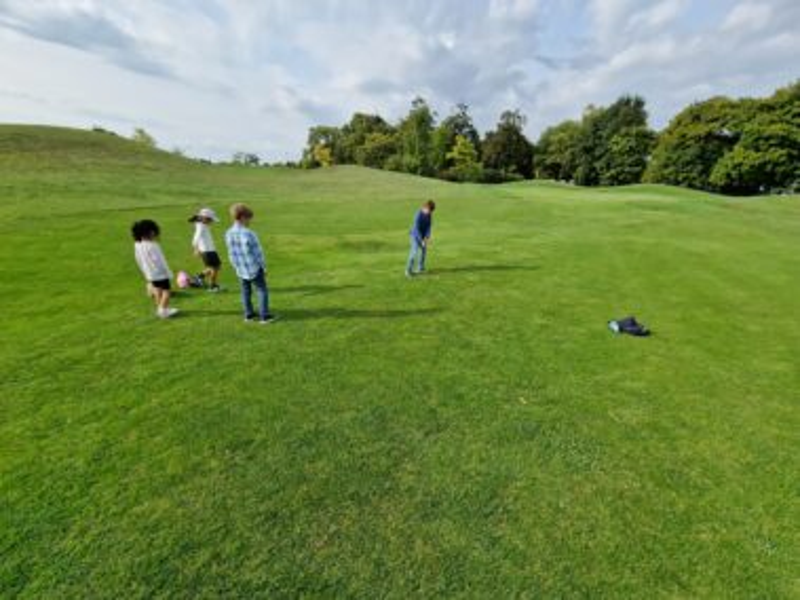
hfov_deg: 106.2
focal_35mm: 13
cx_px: 400
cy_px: 300
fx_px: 300
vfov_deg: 89.9
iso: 50
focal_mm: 2.2
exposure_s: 1/1976
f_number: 2.2
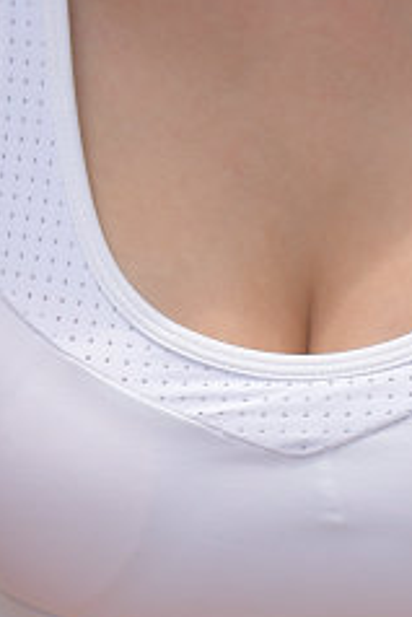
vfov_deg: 5.2
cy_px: 568
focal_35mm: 399
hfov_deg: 3.4
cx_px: 503
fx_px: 6839
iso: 220
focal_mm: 70
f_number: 4
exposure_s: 1/1000
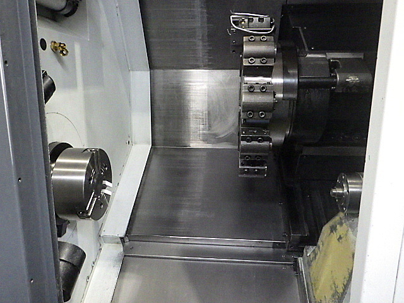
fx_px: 327
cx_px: 202
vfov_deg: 49.7
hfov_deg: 63.4
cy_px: 152
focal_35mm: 28
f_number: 3.5
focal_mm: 5
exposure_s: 1/45
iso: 1250
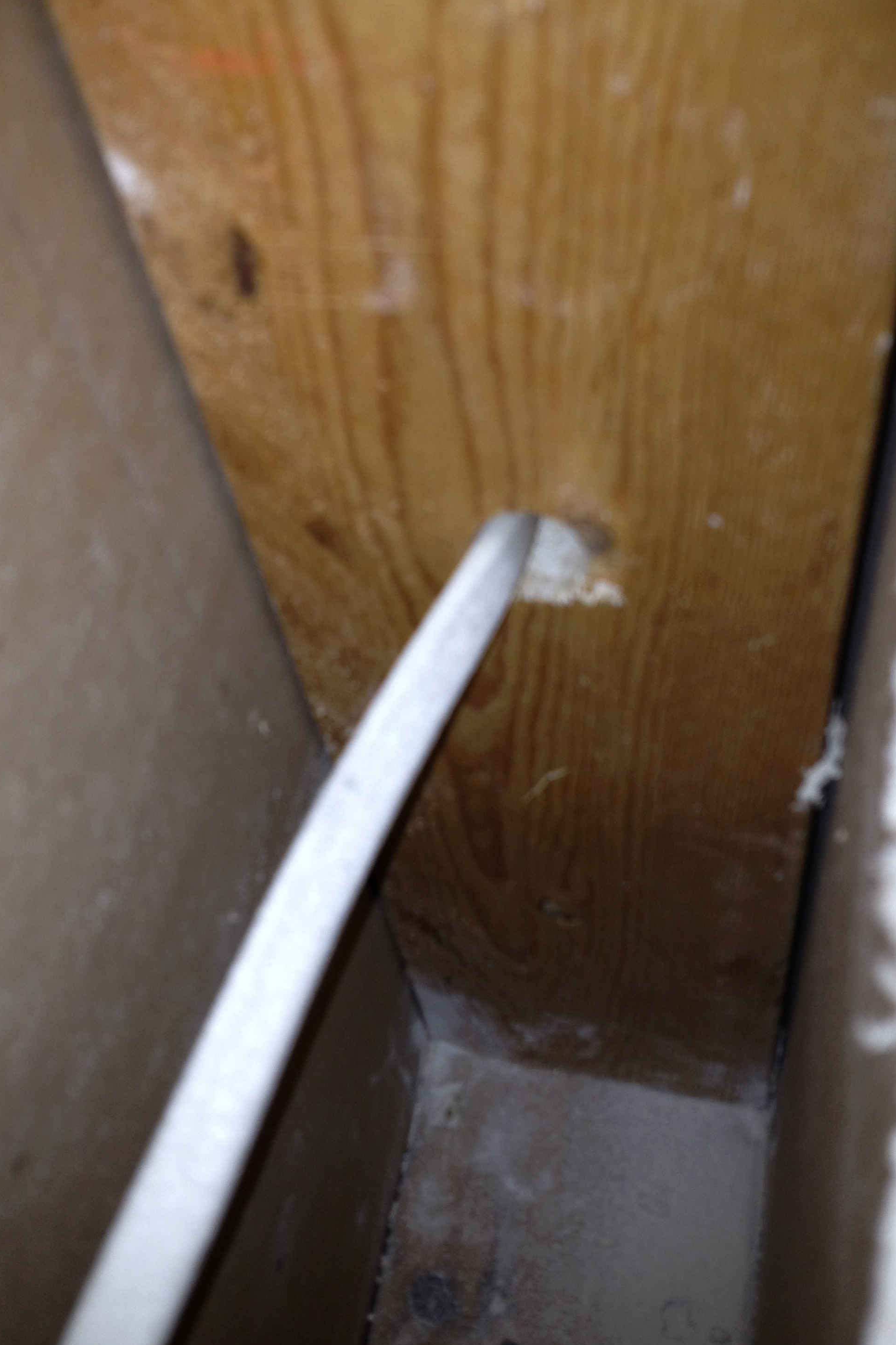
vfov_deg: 47.4
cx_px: 417
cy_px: 638
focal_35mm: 41
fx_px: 1531
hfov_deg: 32.6
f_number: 2.4
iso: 50
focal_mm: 4.28
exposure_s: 1/70
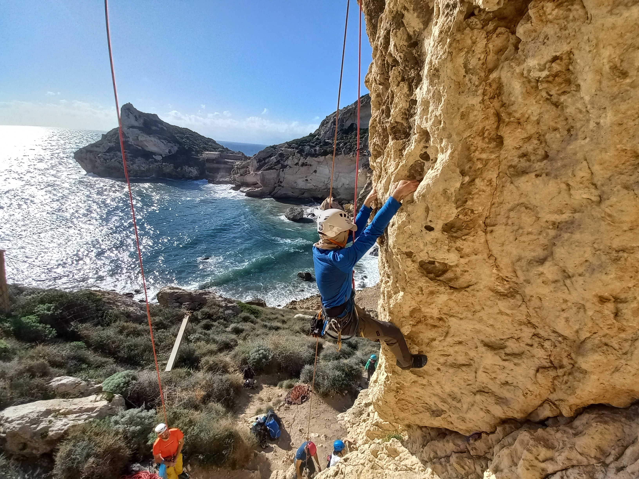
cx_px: 320
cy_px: 240
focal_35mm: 13
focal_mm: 1.42
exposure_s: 1/1645
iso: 40
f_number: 2.2
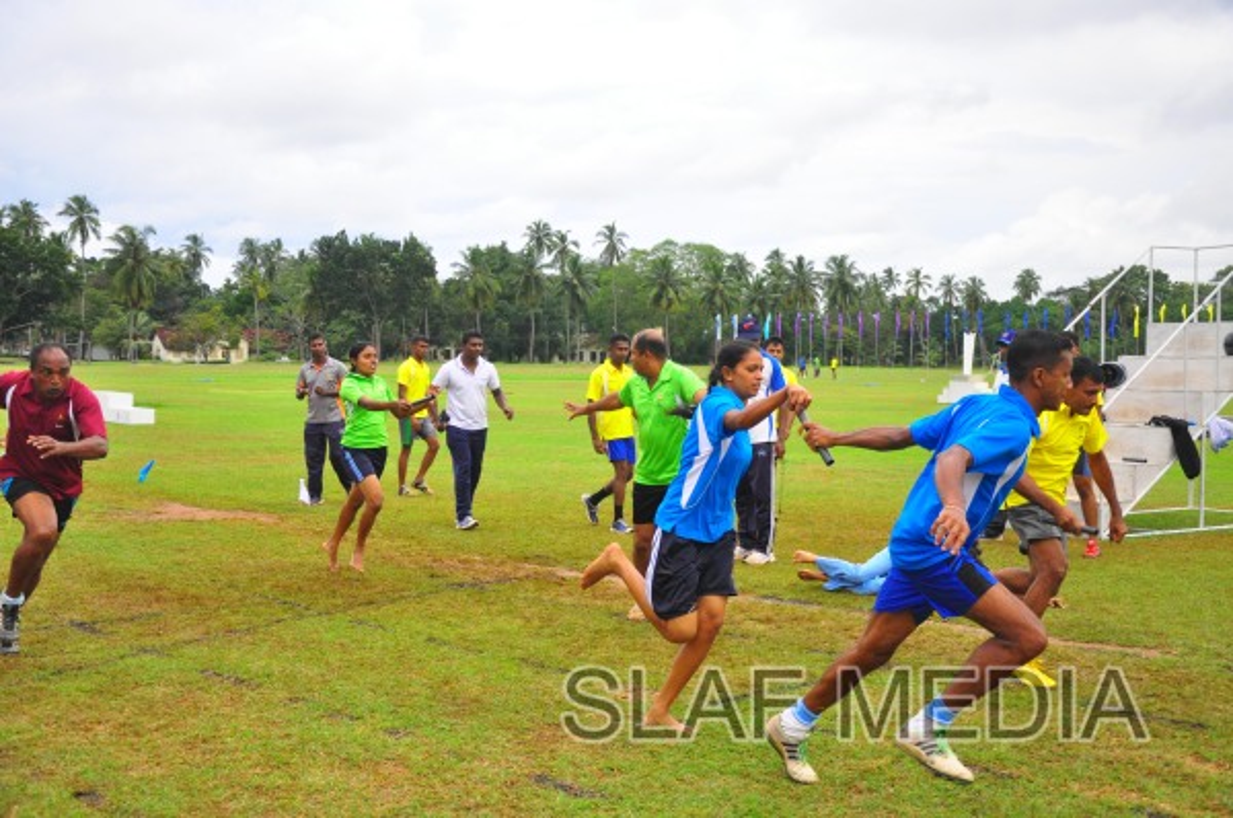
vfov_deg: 29.8
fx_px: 1539
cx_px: 616
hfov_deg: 43.7
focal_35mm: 45
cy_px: 409
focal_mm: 30
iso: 800
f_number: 5
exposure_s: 1/800
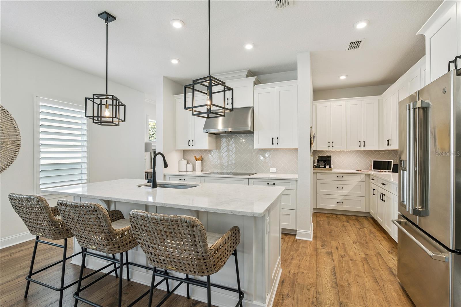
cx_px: 230
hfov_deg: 96.7
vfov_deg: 73.7
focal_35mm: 16
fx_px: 205
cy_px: 154
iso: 800
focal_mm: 16
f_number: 10
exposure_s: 1/40
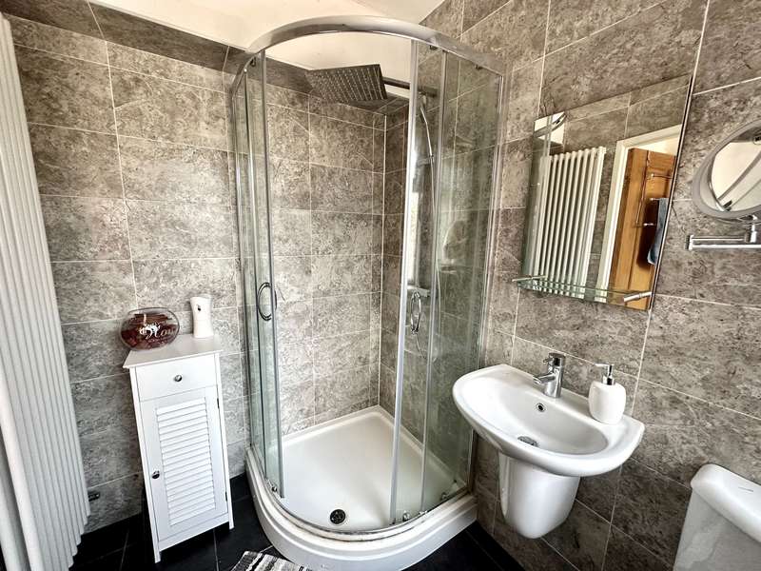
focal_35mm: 14
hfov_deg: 102.1
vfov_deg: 85.7
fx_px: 308
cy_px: 286
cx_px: 380
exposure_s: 1/100
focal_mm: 2.22
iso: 250
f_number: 2.2
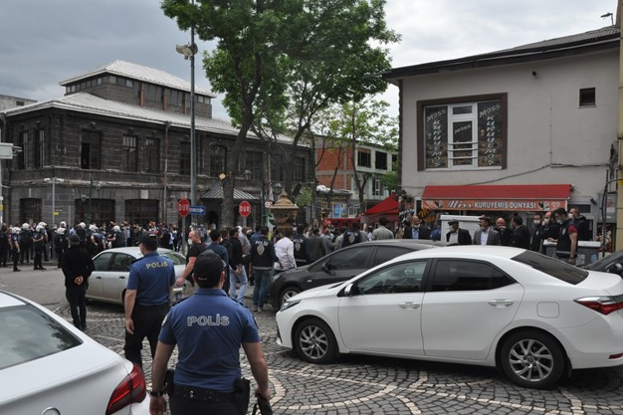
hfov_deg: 65.5
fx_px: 484
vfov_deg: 46.4
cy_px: 210
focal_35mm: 28
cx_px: 306
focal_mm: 18
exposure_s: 1/640
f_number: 13
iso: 1000
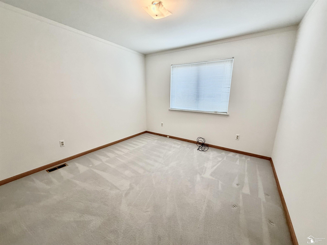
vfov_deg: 85.7
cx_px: 164
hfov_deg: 102.1
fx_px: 132
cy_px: 122
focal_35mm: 14
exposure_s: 1/120
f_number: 2.2
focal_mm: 2.22
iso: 250
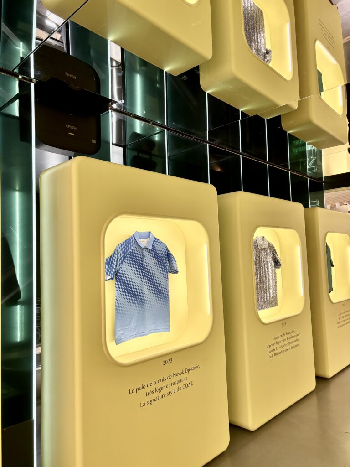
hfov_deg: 53.1
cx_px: 175
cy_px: 234
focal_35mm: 26
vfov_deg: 67.3
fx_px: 351
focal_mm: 5.96
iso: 80
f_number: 1.6
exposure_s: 1/94
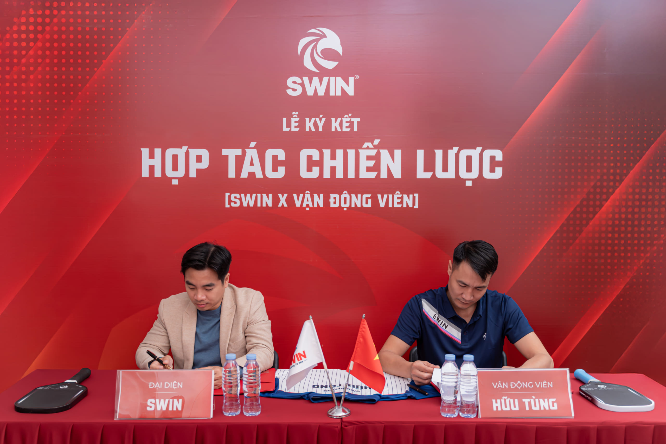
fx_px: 684
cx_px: 333
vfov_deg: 35.9
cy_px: 222
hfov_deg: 51.9
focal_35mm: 37
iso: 1250
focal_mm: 37
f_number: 2.8
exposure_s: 1/200
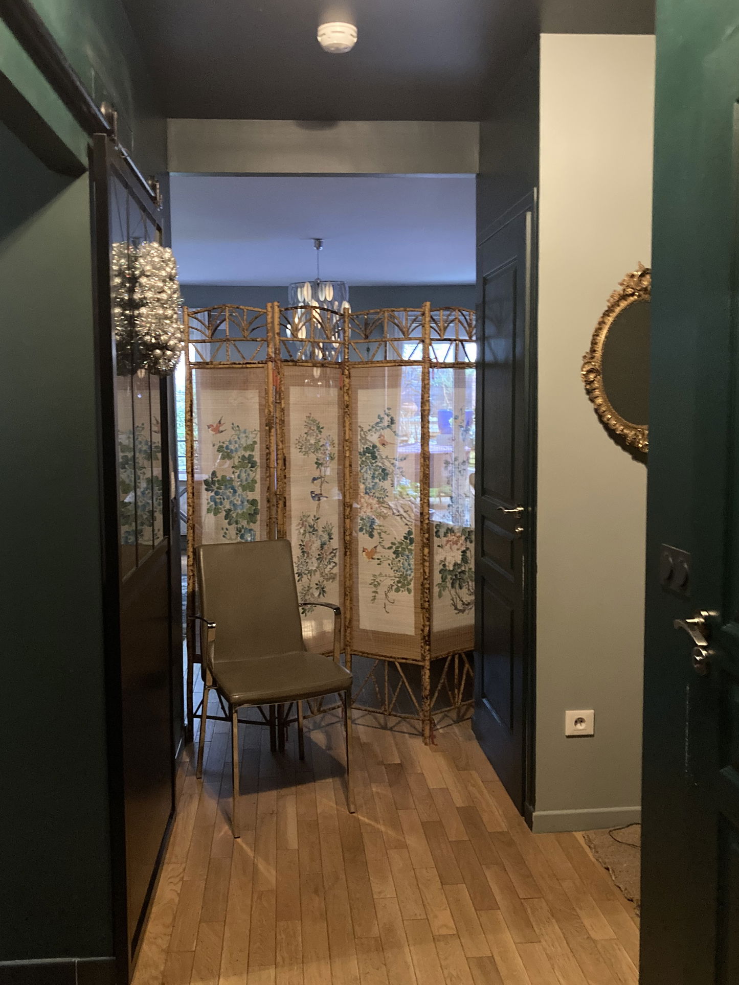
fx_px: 883
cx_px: 352
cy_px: 487
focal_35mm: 31
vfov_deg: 58.4
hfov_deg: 45.4
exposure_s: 1/25
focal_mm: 3.99
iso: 640
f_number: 1.8
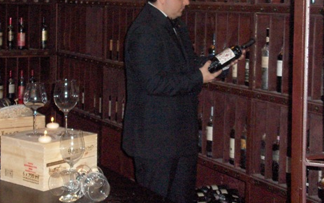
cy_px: 57
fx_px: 556
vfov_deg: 20.5
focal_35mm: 63
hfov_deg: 32.3
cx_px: 121
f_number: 3.2
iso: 200
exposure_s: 1/60
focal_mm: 9.5
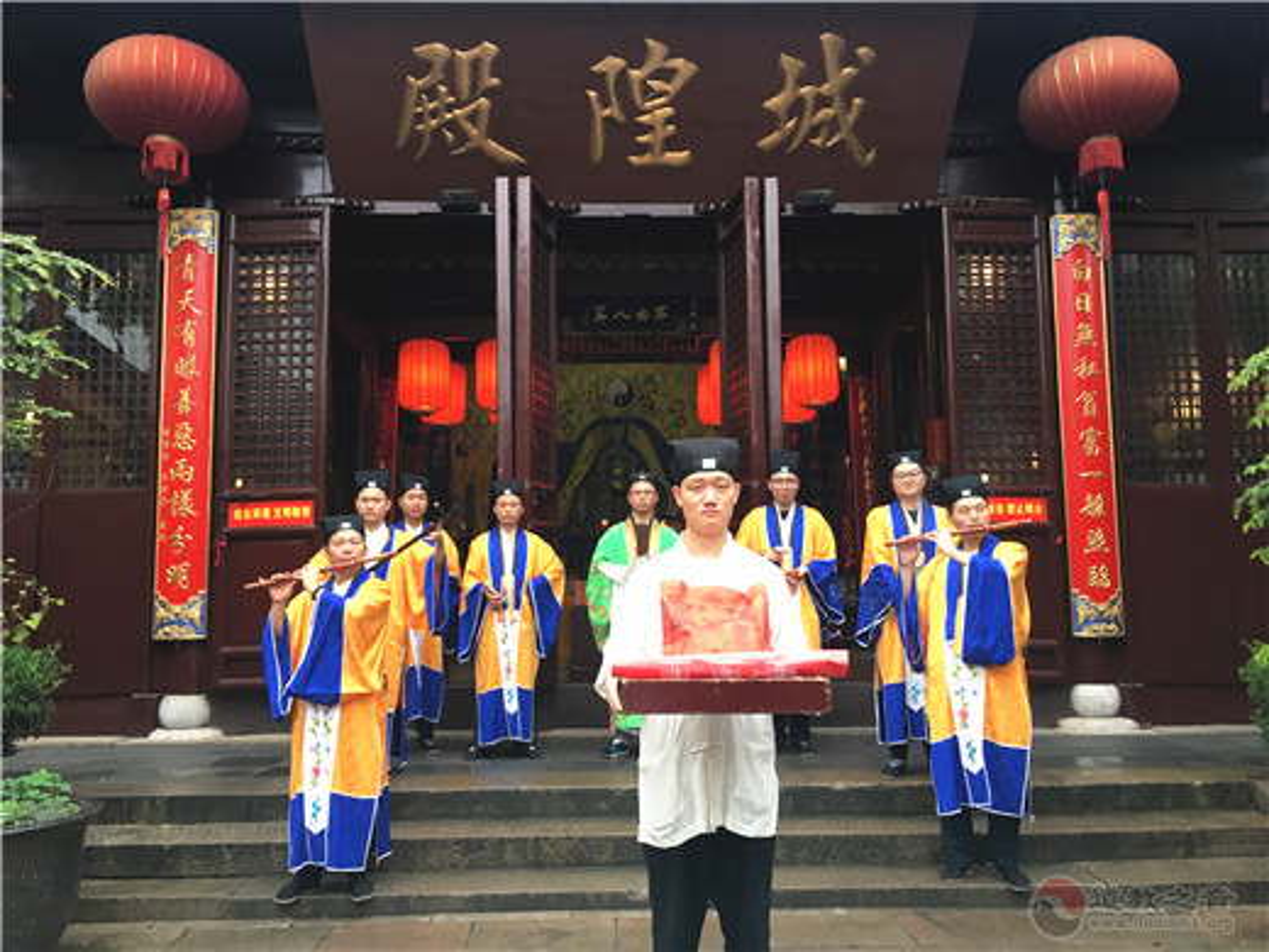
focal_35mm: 29
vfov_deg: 48.2
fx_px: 1063
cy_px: 476
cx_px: 634
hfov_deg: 61.7
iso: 32
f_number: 2.2
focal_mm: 4.15
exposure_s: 1/33
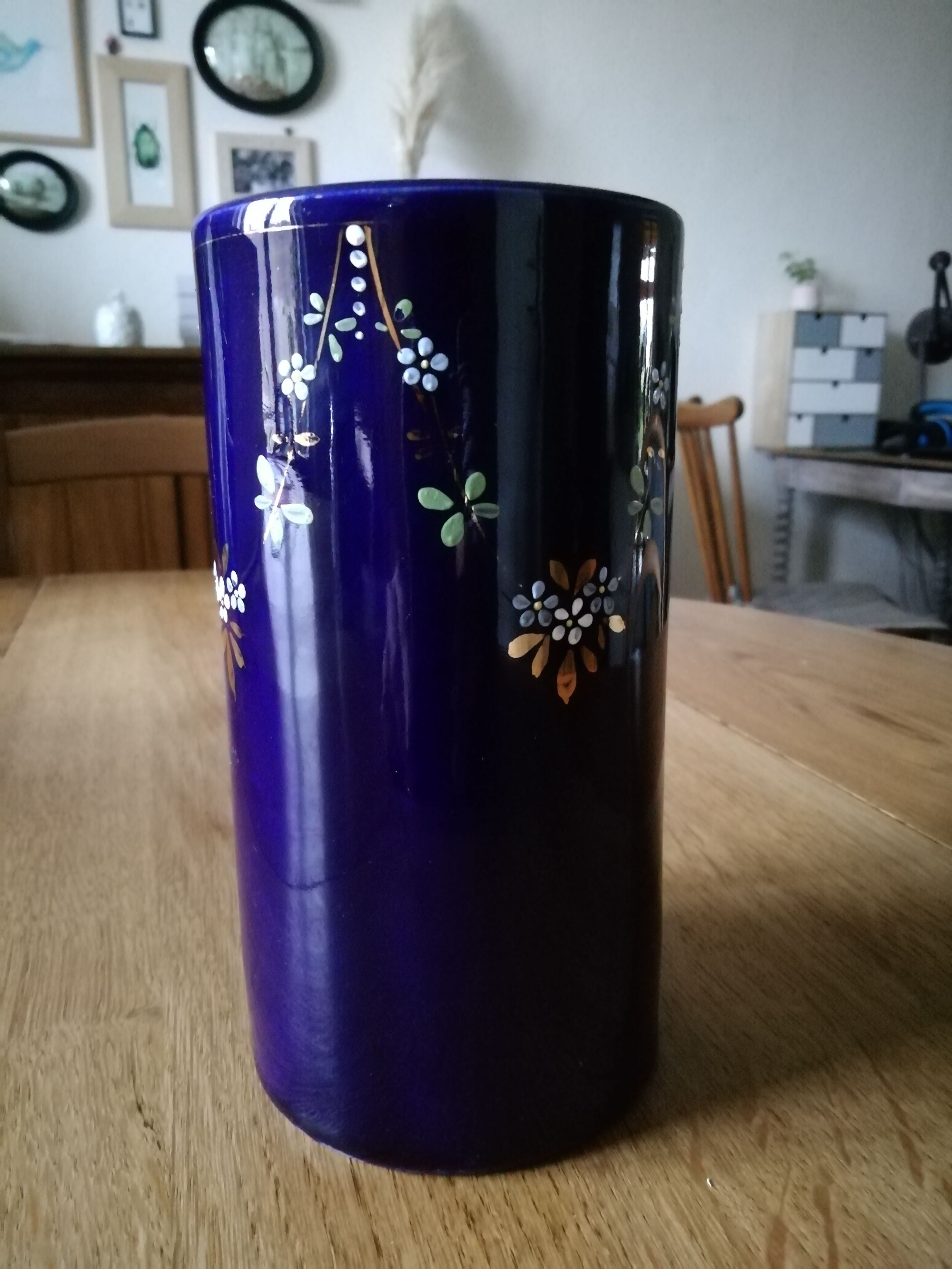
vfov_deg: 67.3
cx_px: 476
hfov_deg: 53.1
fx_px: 953
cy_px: 634
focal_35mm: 26
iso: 2000
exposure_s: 1/14.3
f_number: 2.2
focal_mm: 3.21
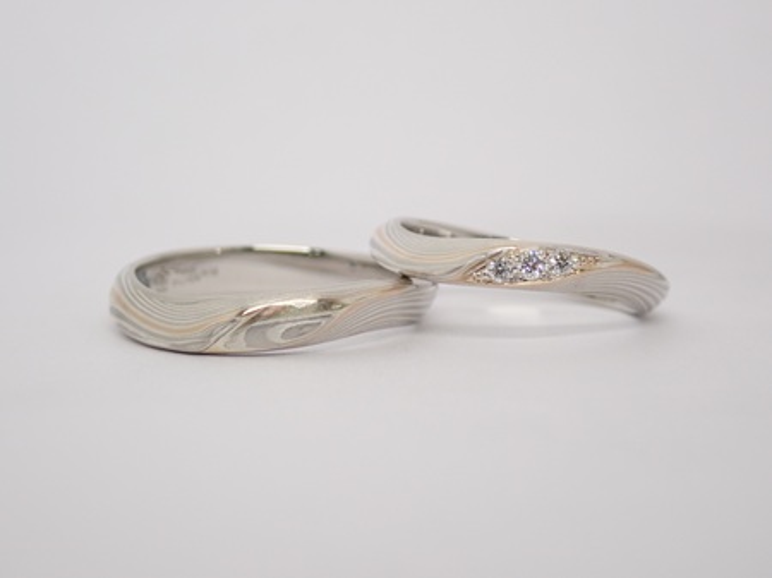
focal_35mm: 77
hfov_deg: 25.3
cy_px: 289
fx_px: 1716
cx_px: 386
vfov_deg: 19.1
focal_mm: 13.65
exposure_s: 1/160
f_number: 4.1
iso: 200
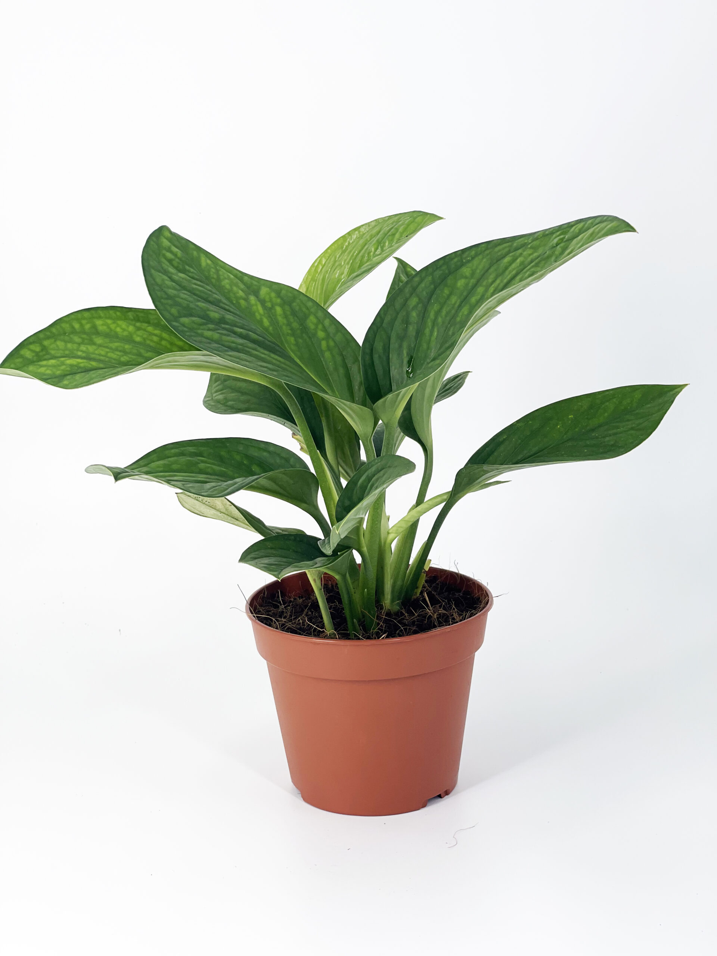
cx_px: 358
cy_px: 478
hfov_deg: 22.9
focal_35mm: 64
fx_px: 1768
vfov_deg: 30.3
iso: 20
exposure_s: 1/346
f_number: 2.2
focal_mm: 7.5
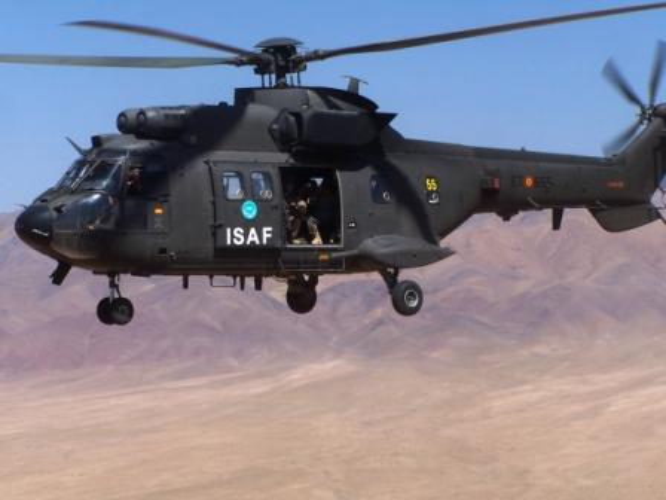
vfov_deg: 10.7
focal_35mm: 139
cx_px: 333
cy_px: 250
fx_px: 2674
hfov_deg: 14.2
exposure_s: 1/500
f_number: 6.3
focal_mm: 23.1
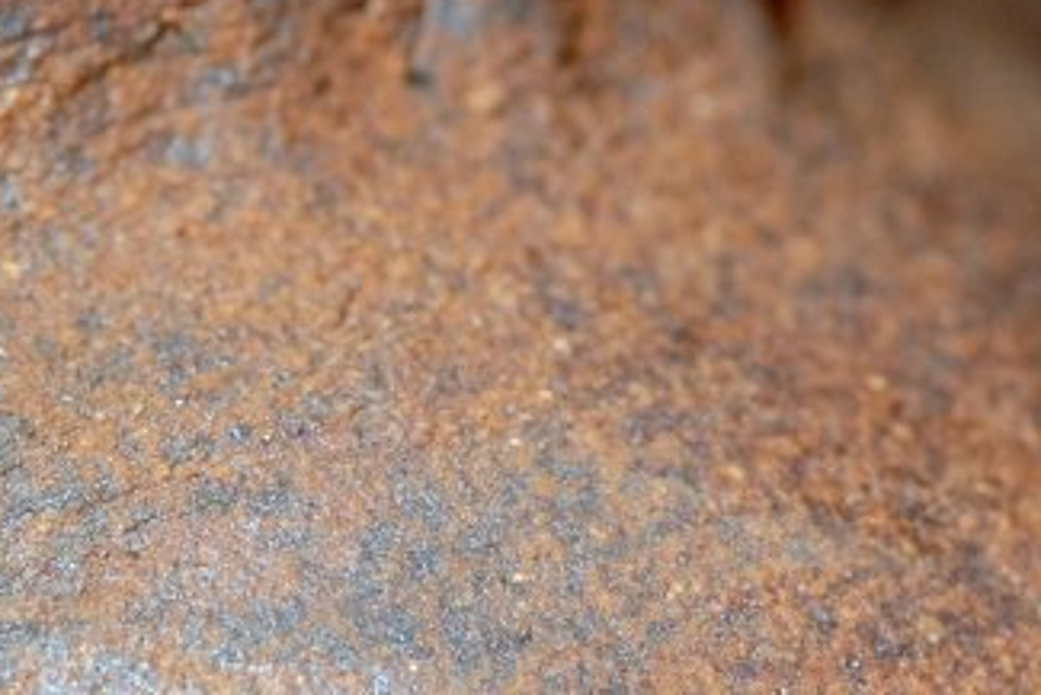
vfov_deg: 3.4
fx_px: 11782
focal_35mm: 407
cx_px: -240
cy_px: 701
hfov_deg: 5.0
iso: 400
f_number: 11
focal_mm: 105
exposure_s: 1/30
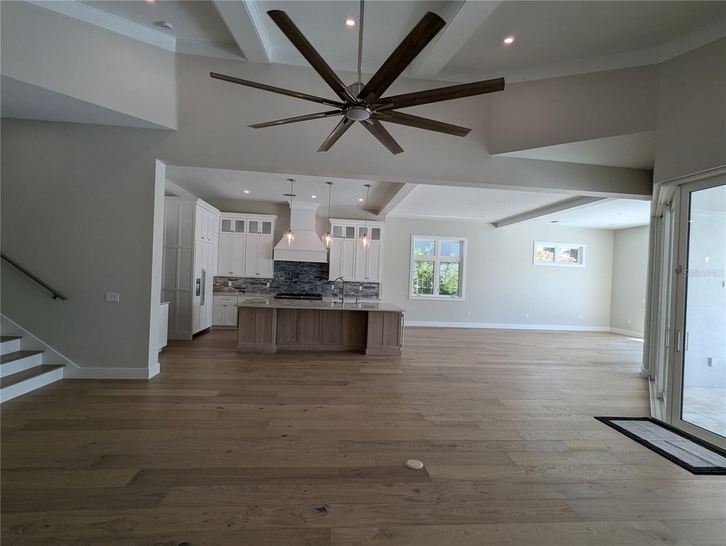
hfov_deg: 94.4
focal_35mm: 16
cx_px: 363
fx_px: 336
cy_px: 273
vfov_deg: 78.2
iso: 49
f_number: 2.2
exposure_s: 1/239
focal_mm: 2.35
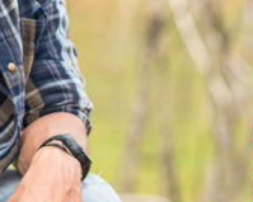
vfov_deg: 3.8
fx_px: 3076
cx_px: 107
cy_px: 137
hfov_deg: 4.7
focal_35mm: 411
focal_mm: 85
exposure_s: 1/500
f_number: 2.2
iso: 100
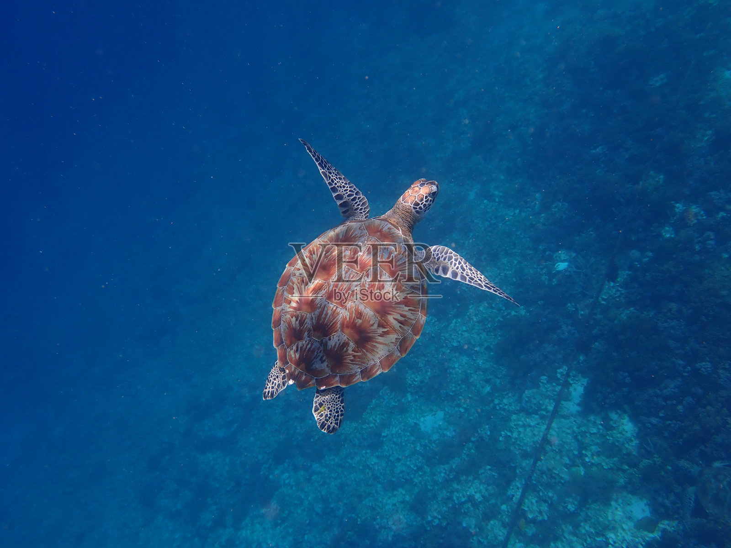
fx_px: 802
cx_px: 366
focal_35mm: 38
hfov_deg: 49.0
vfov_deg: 37.7
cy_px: 274
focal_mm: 6.86
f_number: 3.5
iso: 100
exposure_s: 1/400
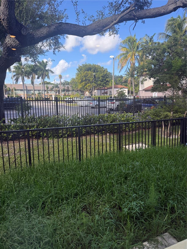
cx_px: 94
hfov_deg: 56.8
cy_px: 124
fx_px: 173
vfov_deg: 71.6
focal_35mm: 24
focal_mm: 6.76
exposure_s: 1/637
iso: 100
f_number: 1.78
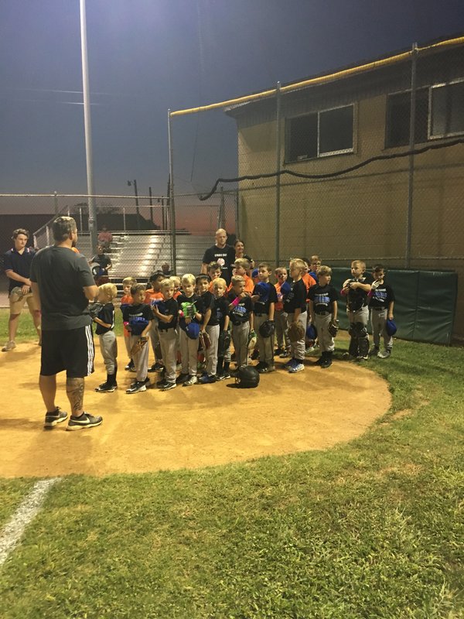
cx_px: 232
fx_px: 518
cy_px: 310
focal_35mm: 29
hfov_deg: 48.2
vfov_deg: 61.7
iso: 160
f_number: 2.2
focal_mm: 4.15
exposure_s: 1/30
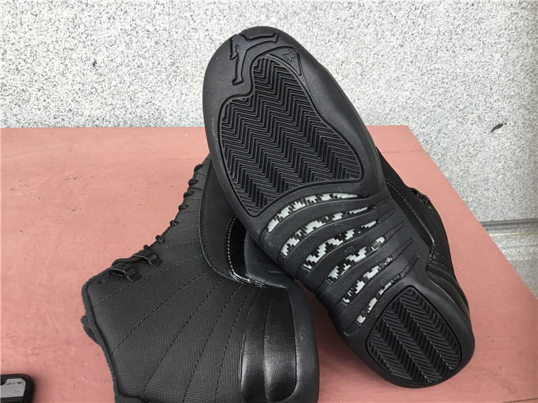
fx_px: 482
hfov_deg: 58.4
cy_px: 202
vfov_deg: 45.4
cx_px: 269
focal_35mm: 31
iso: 32
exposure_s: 1/100
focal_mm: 3.3
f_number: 2.4
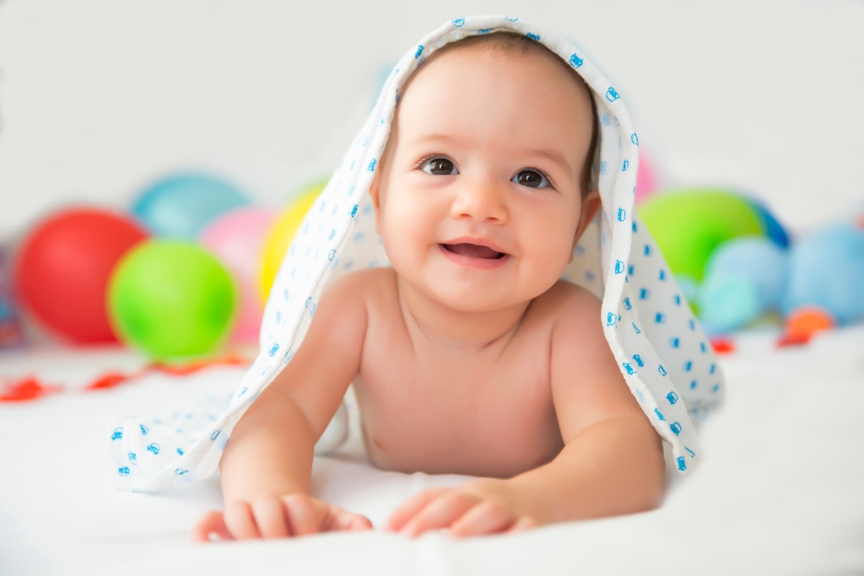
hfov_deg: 42.7
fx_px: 1104
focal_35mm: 46
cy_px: 288
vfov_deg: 29.3
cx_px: 432
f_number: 2.8
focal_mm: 46
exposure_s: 1/40
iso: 100
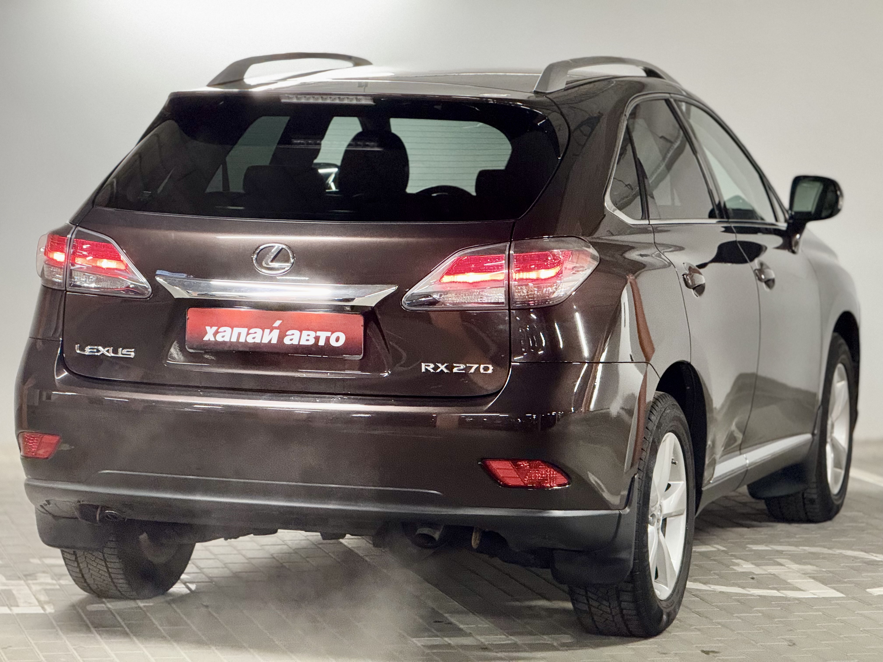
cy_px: 331
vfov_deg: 12.3
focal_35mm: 120
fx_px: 3061
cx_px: 442
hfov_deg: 16.4
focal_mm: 15.66
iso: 640
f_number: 2.8
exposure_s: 1/50
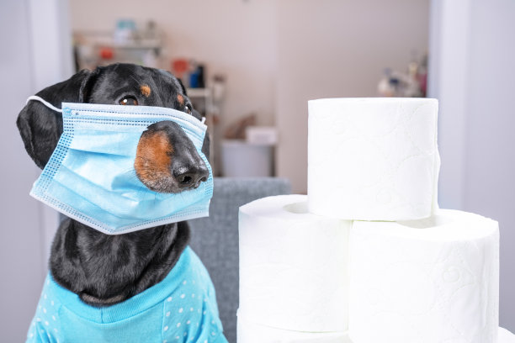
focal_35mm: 46
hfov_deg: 42.7
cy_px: 172
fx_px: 658
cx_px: 258
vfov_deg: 29.2
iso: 640
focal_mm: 46
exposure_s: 1/160
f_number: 6.3
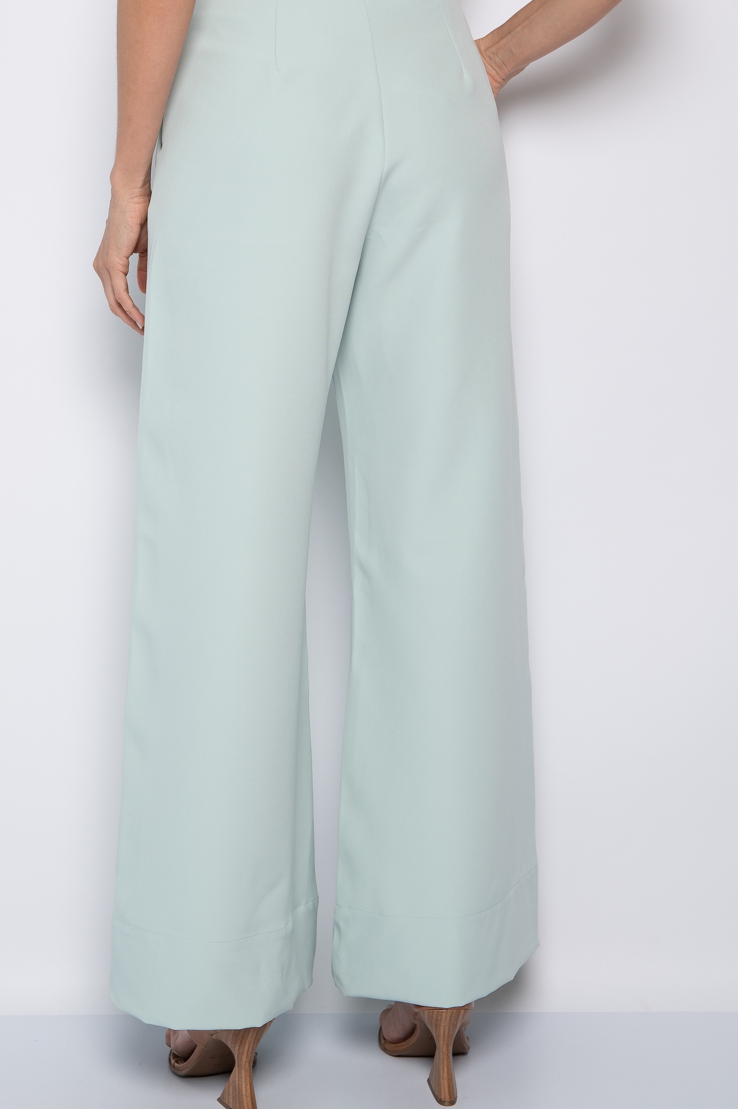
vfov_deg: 35.7
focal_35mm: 56
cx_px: 335
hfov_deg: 24.1
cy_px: 546
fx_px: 1725
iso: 200
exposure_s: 1/160
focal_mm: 50
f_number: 5
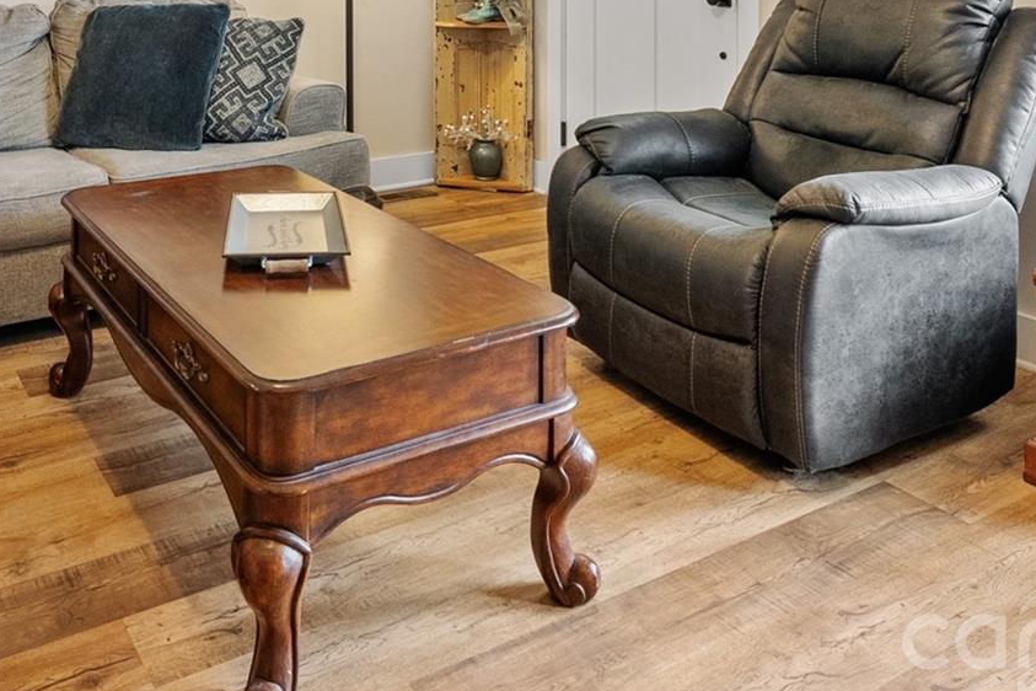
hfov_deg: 54.6
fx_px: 978
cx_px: 339
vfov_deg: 33.3
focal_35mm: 34
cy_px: -90
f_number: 9
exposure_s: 1/5
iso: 1600
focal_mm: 14
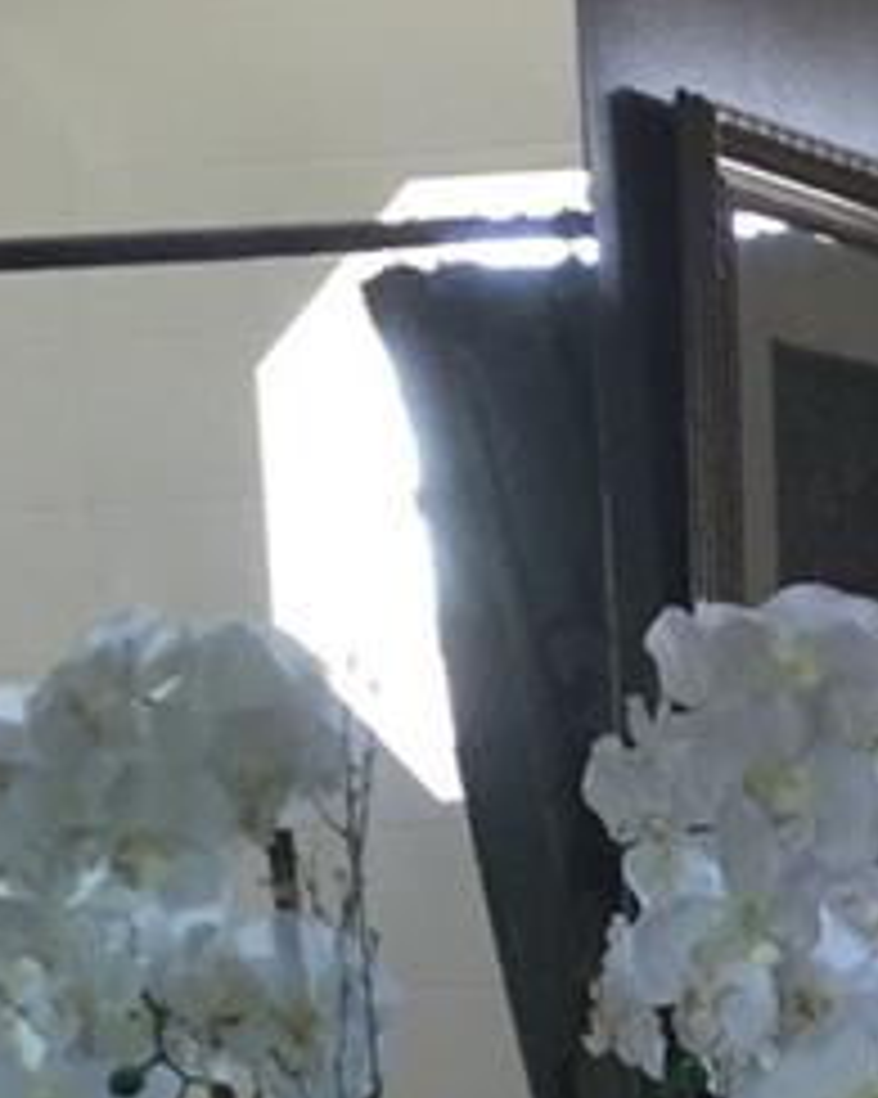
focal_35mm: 139
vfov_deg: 13.3
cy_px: 1503
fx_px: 4518
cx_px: 1472
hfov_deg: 10.6
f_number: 2.2
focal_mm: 4.15
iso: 40
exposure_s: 1/30
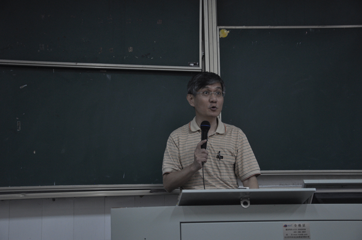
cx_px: 181
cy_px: 120
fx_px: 632
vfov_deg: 21.5
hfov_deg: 31.9
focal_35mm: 63
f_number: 4.8
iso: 400
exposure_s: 1/15
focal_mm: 42
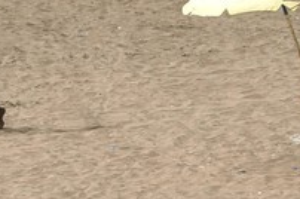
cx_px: -826
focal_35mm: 831
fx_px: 6914
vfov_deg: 1.6
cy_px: -552
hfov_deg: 2.4
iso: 200
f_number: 13
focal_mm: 105
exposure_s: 1/250
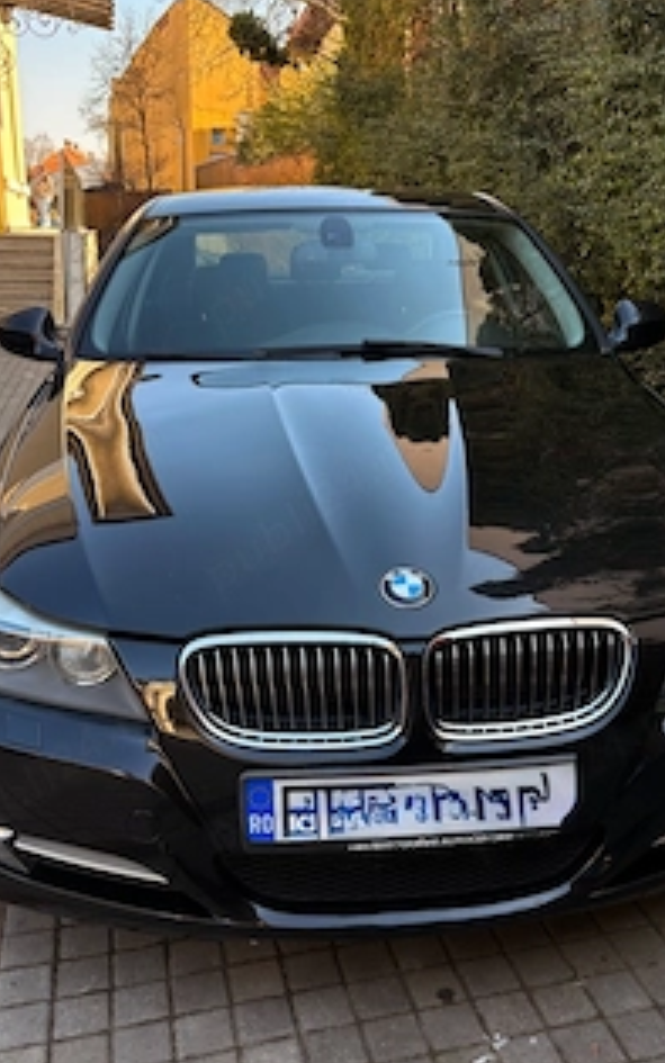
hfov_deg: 36.2
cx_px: 381
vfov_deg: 55.3
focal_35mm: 35
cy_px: 550
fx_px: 1014
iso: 64
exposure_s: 1/333
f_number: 1.6
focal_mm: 5.96
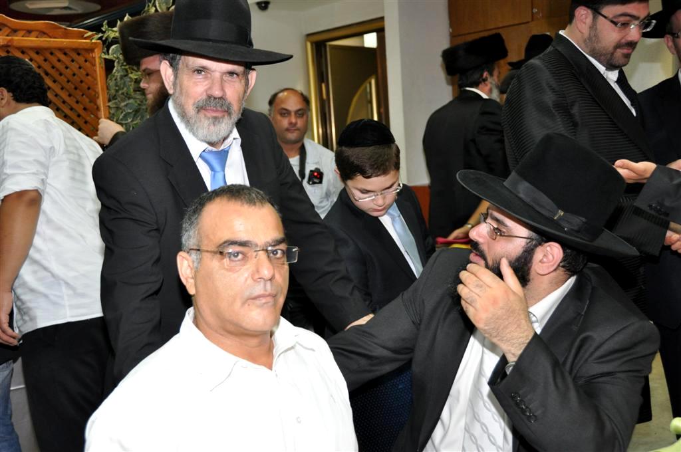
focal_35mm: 44
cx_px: 340
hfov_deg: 45.0
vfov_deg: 30.8
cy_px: 226
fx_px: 822
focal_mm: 29
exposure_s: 1/60
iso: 800
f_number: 4
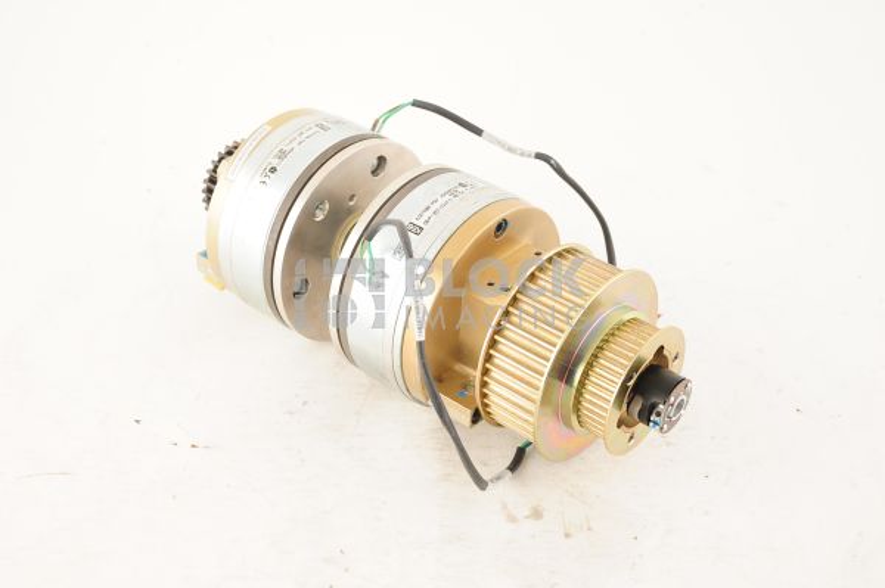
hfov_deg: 39.6
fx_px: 1228
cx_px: 442
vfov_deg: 26.9
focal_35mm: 50
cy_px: 294
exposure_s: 1/125
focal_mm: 50
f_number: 10
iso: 1600
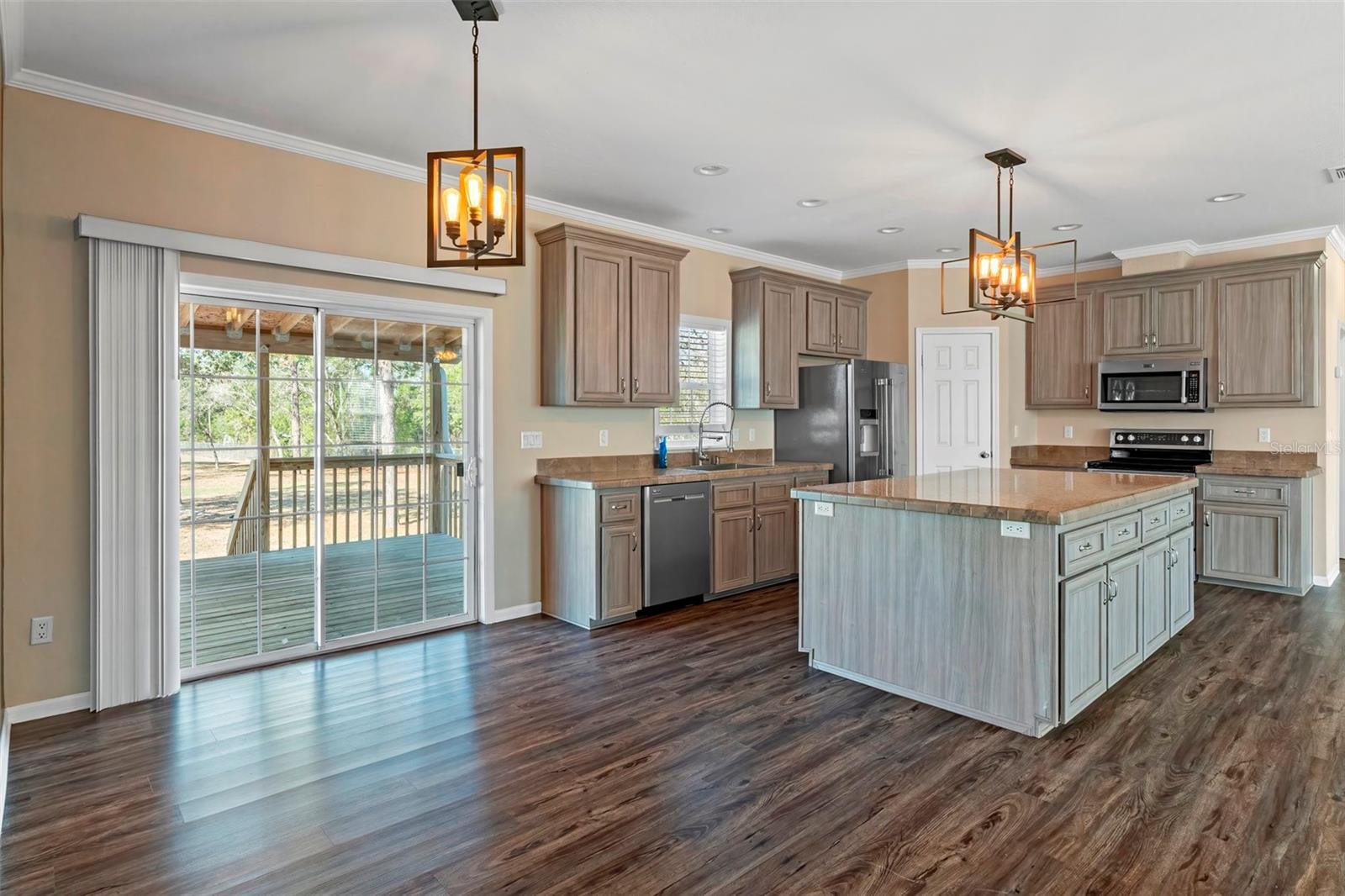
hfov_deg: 90.0
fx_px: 672
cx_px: 672
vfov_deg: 67.4
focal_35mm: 18
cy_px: 448
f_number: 8
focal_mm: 12
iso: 1000
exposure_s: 1/6
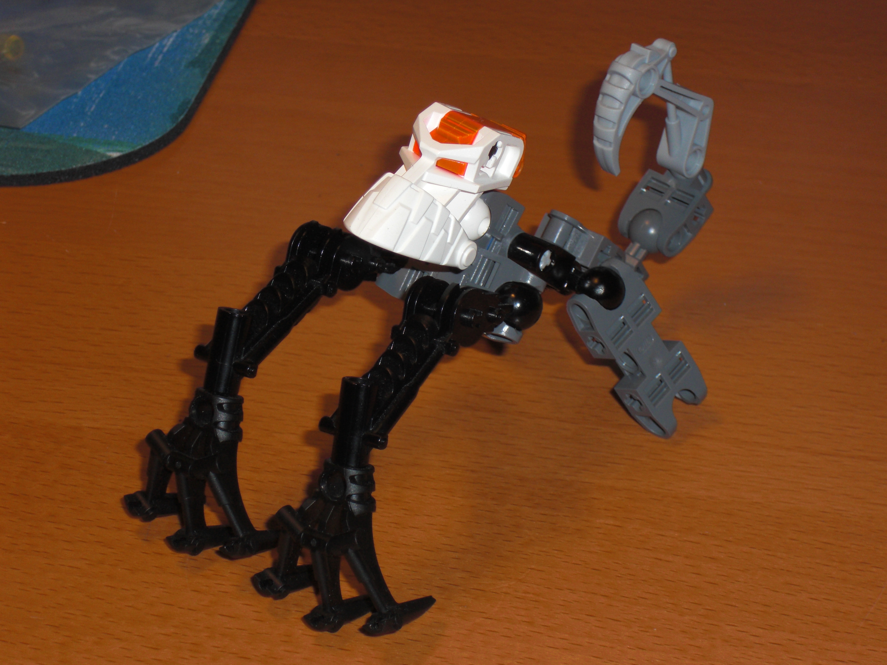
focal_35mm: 112
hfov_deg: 17.6
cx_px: 444
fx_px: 2870
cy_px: 332
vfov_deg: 13.2
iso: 100
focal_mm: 19.6
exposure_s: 1/60
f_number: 5.8
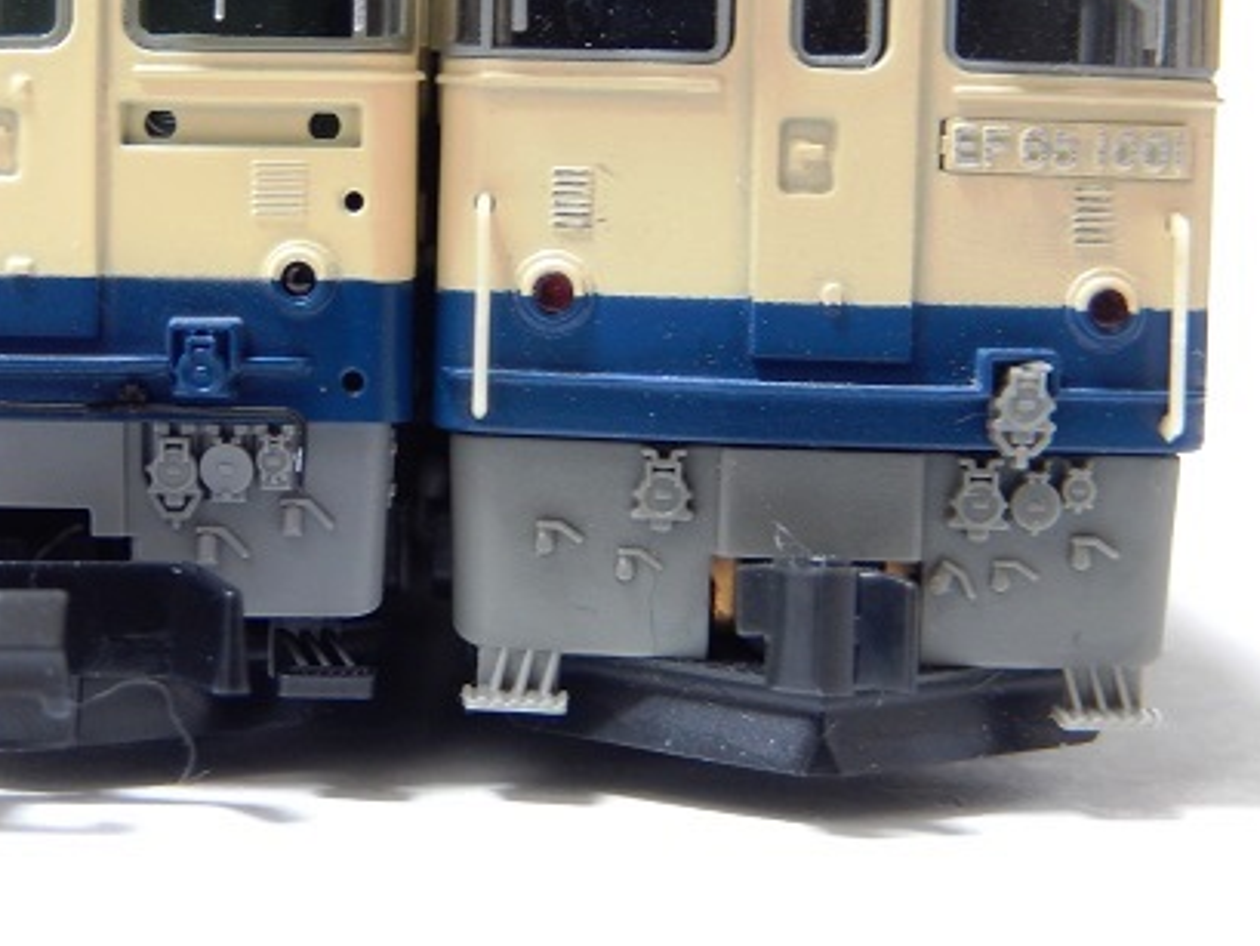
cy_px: 317
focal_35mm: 85
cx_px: 404
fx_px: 3095
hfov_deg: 22.9
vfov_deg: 17.3
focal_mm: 10.4
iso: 200
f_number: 4.6
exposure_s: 1/1.6
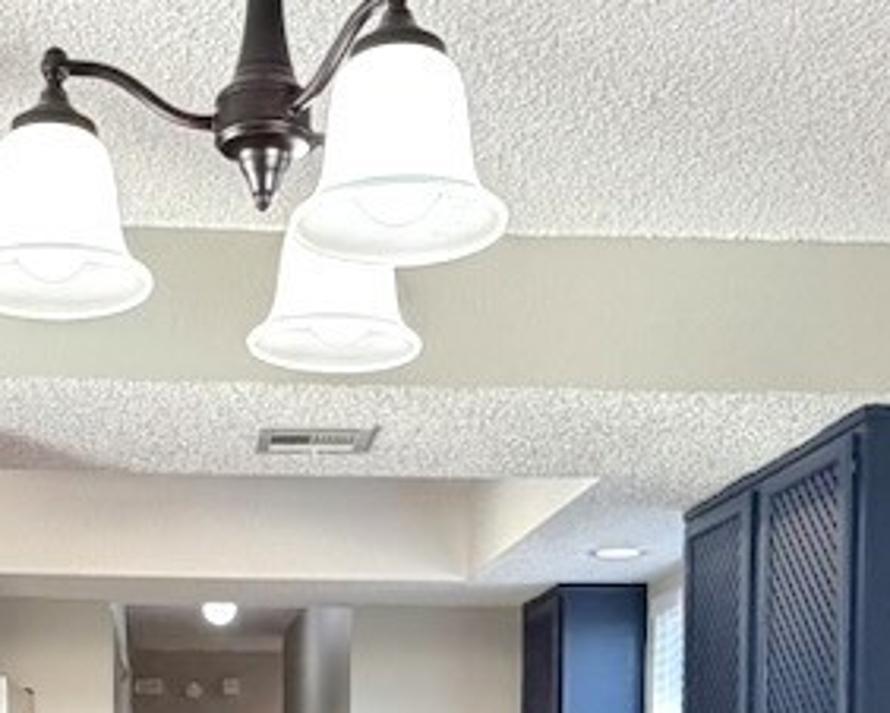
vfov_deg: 22.7
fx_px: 1634
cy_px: 855
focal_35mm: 62
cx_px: 246
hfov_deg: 30.1
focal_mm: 2.22
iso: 250
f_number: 2.2
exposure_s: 1/120
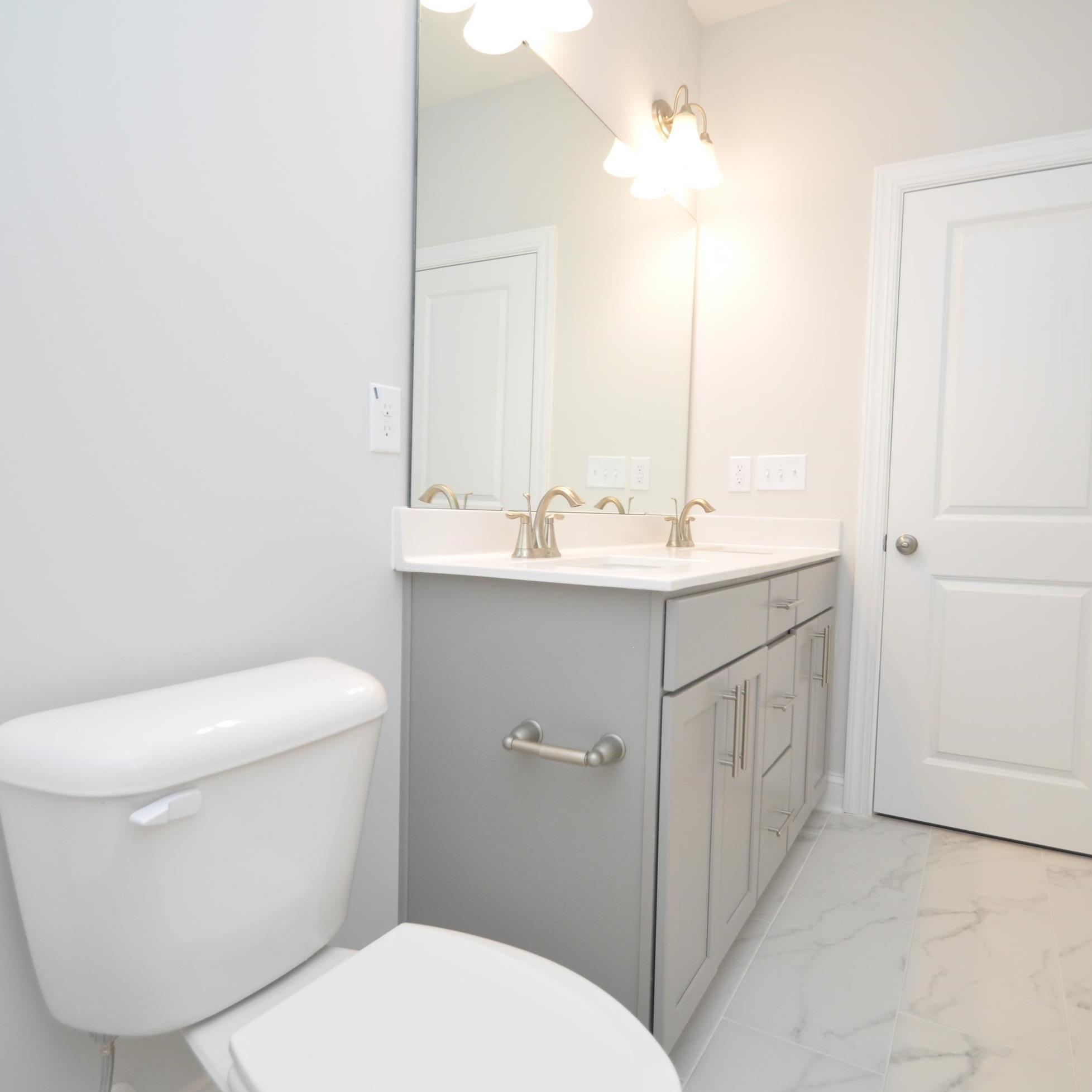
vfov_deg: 74.8
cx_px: 581
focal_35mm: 20
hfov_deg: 74.7
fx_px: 714
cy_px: 543
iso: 400
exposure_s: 1/80
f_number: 4.5
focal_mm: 10
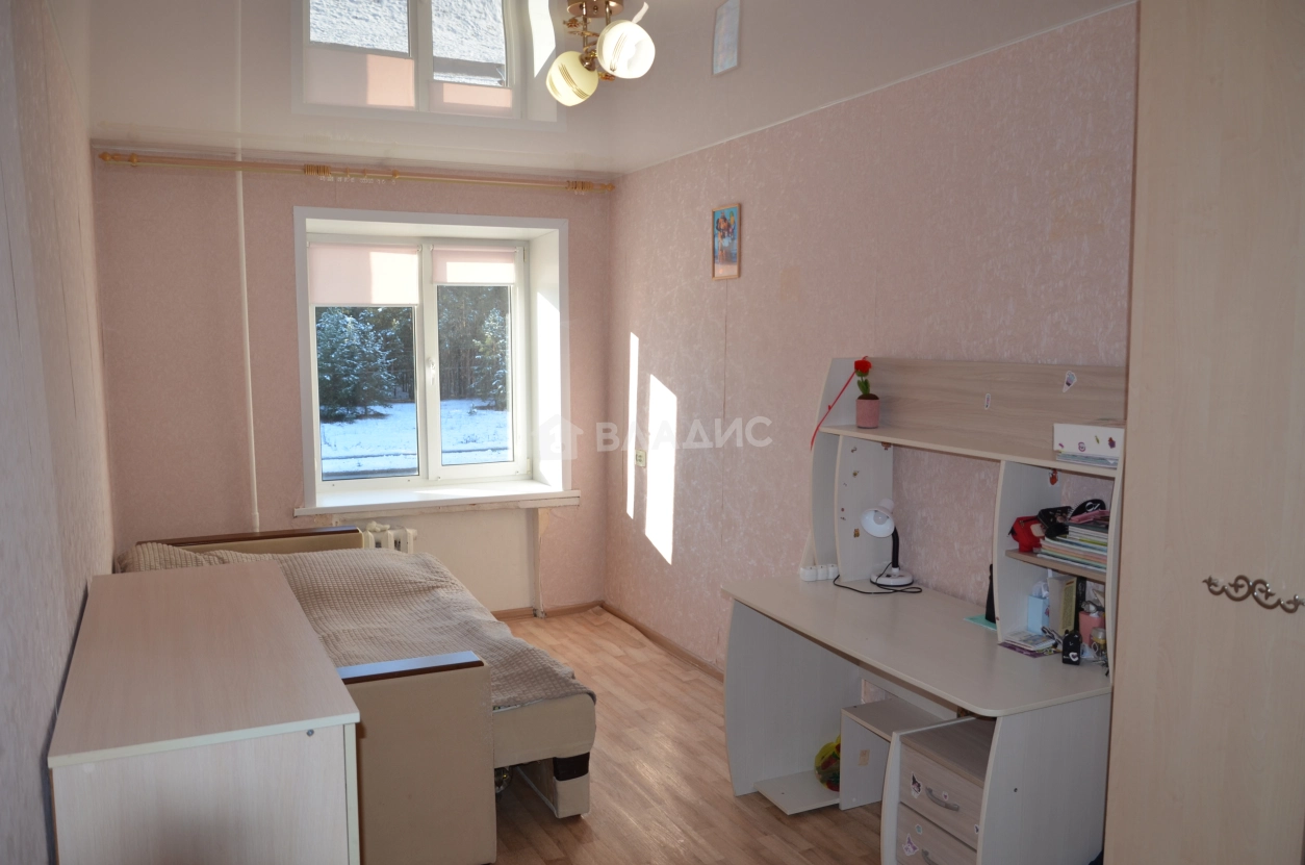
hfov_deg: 67.5
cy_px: 432
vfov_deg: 47.8
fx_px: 977
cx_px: 652
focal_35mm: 27
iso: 160
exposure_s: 1/200
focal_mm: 18
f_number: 3.5
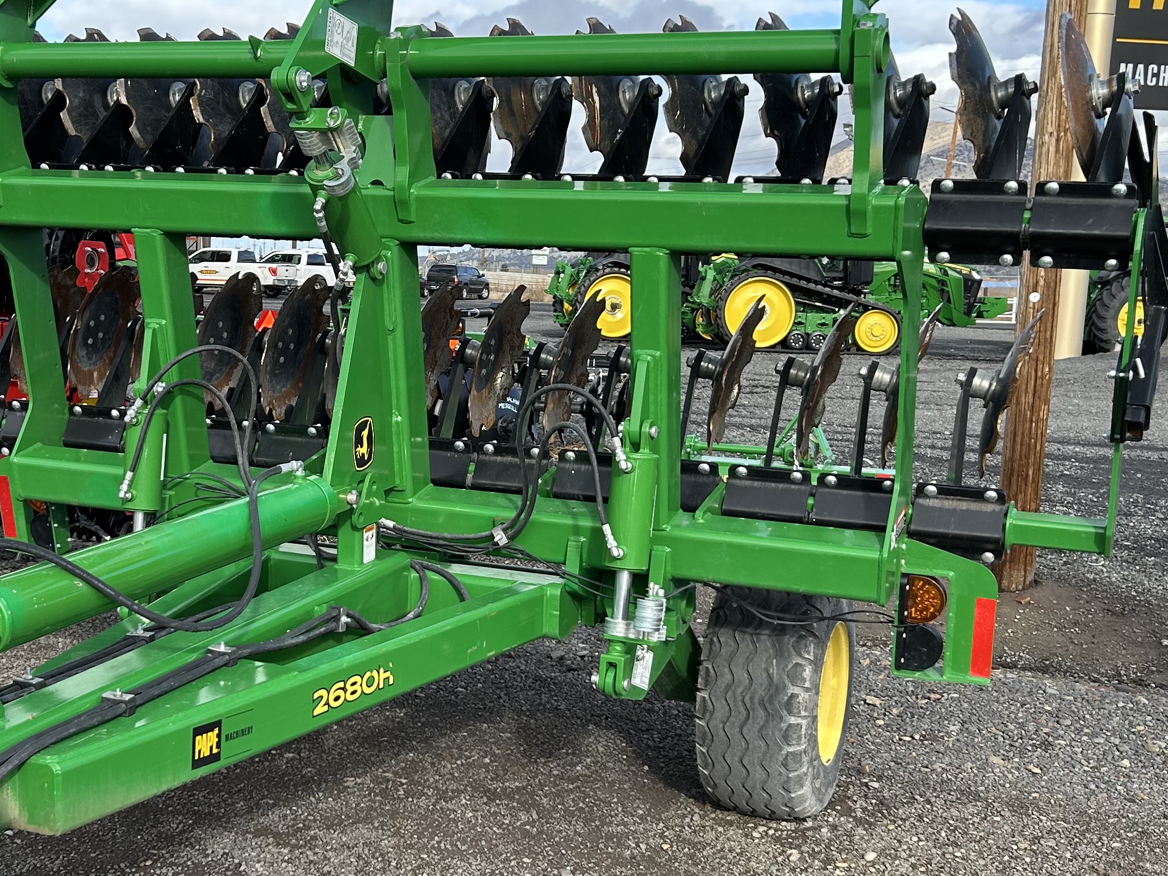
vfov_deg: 28.5
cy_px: 512
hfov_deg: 37.0
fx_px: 1721
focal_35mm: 51
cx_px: 376
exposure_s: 1/1468
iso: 50
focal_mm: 5.7
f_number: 1.5
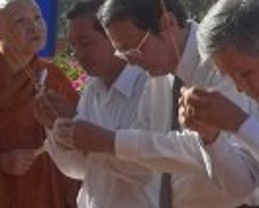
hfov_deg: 10.3
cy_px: 0
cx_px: 549
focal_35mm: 170
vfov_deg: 9.1
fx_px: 1305
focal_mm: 6.5
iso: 64
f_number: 8
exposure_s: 1/160
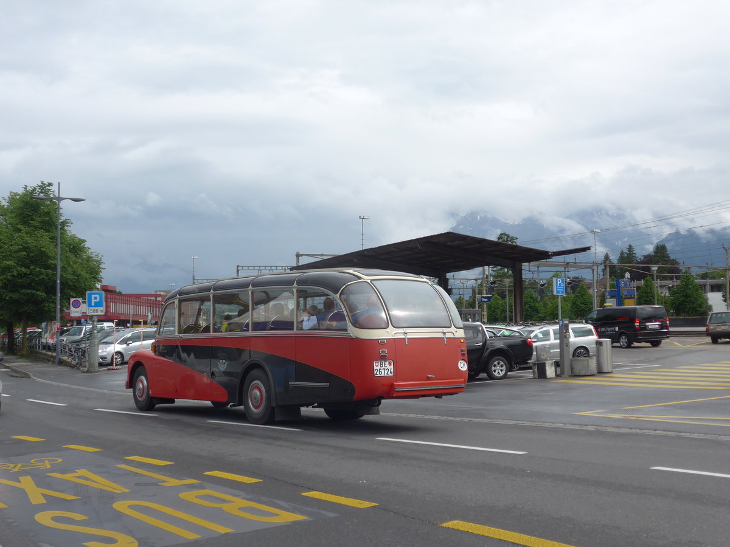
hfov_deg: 42.9
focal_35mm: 44
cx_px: 365
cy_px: 274
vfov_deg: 32.9
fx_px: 928
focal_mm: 9
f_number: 2.8
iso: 80
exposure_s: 1/800
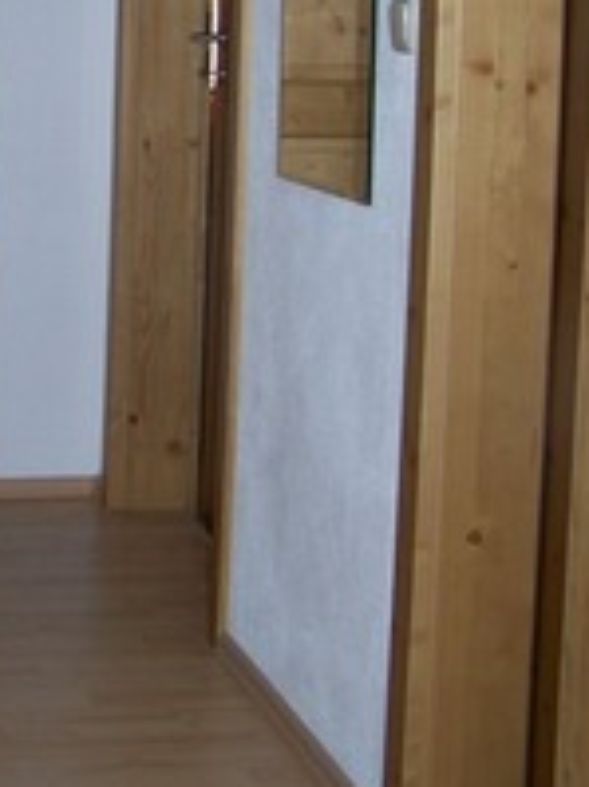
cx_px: 36
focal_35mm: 84
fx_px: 1908
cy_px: 95
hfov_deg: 17.2
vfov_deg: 22.8
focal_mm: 6.3
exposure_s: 1/60
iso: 80
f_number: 2.8
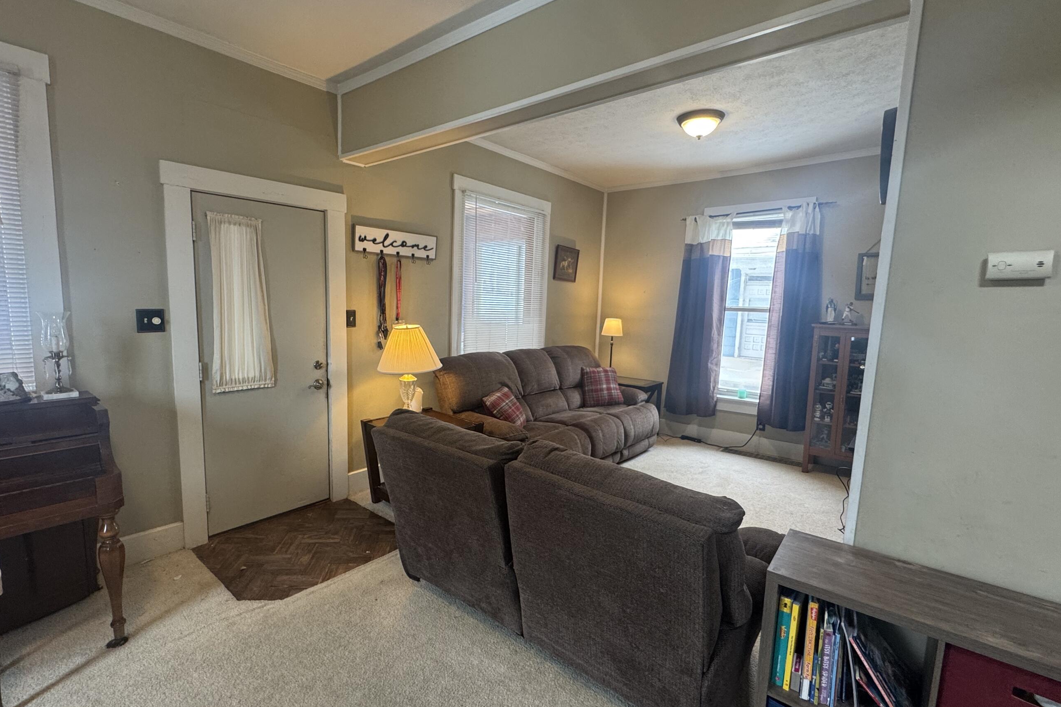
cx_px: 496
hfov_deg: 93.2
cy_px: 358
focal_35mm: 17
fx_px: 501
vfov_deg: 70.4
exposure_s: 1/60
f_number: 2.2
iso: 160
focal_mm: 2.22
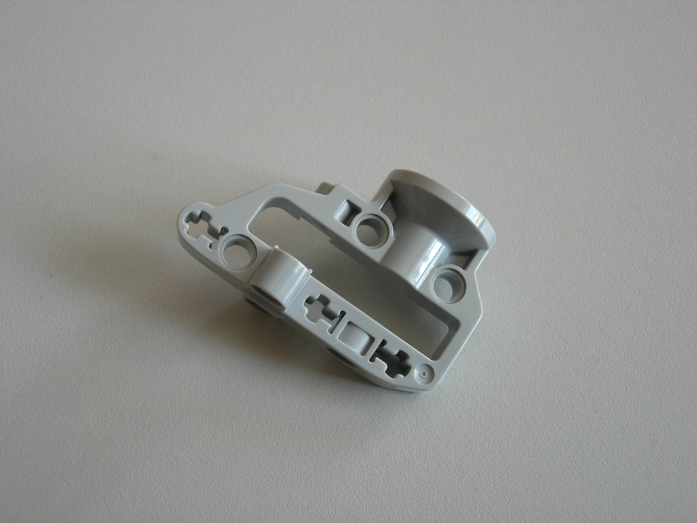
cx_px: 348
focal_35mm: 51
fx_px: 1027
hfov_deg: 37.5
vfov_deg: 28.6
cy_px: 262
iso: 64
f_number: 3.2
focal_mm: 10.6
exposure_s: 1/11.6
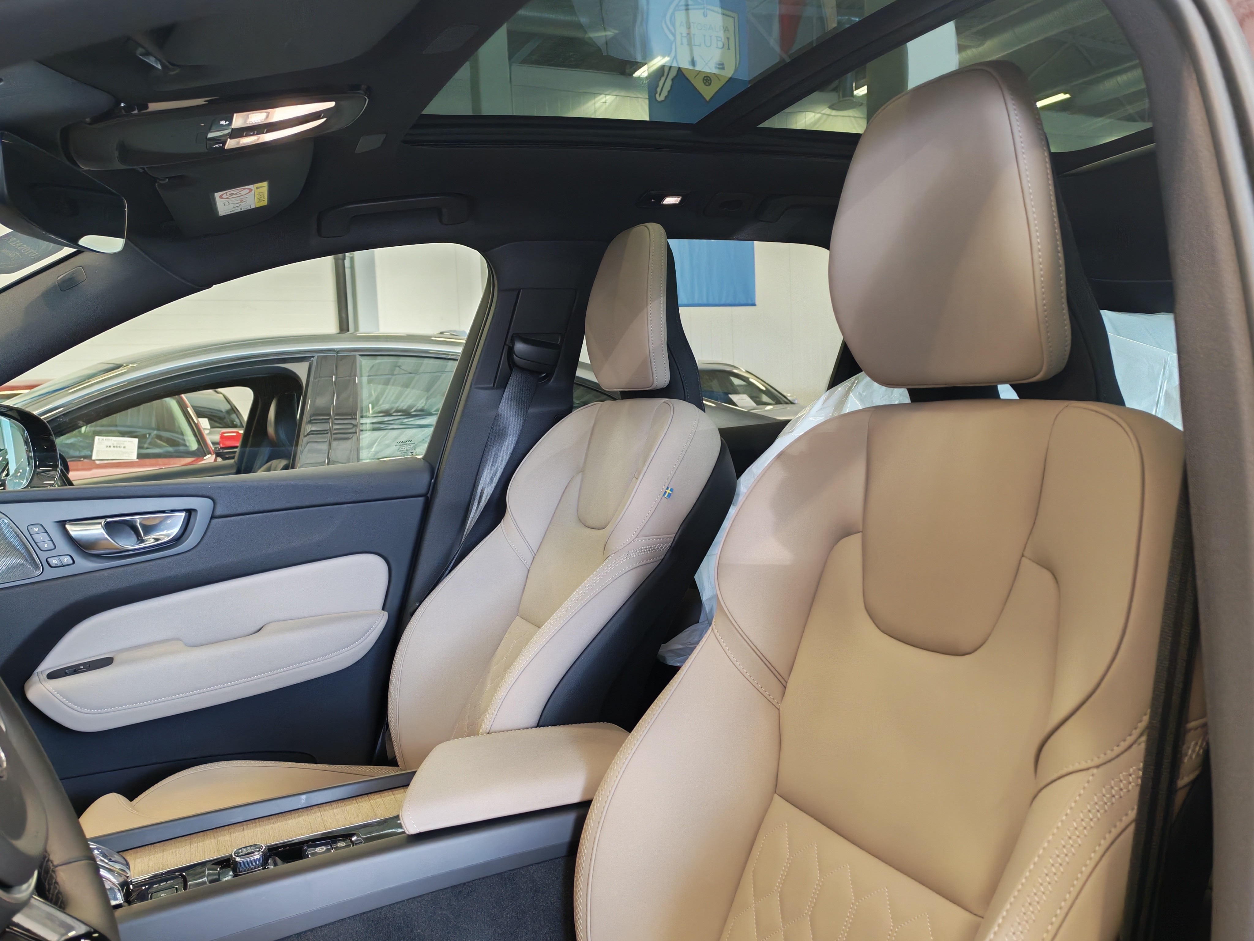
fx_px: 1123
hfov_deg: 58.4
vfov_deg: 45.4
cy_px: 470
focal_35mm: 31
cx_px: 627
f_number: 1.9
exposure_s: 1/100
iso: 797
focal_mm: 6.12
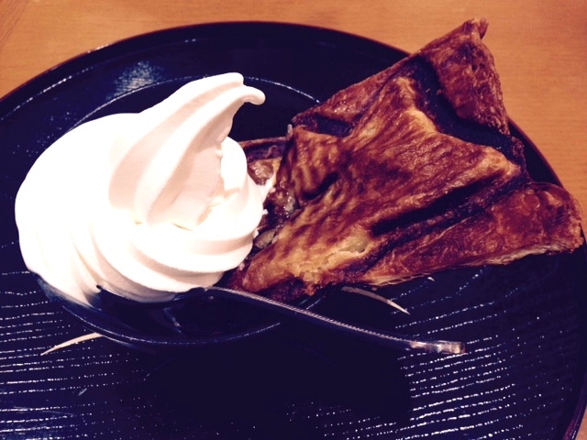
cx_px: 294
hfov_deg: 55.4
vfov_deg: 42.9
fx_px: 560
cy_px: 220
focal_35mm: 33
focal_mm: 4.12
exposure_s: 1/20
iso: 50
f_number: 2.4
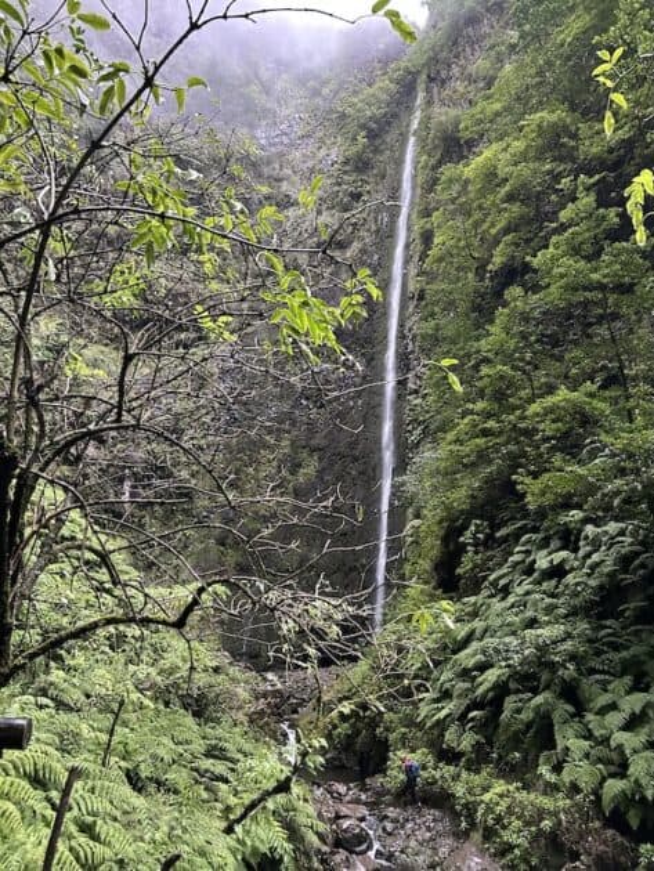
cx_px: 327
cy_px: 436
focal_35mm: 26
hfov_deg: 53.1
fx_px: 655
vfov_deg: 67.3
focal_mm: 5.7
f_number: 1.5
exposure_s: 1/57
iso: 500
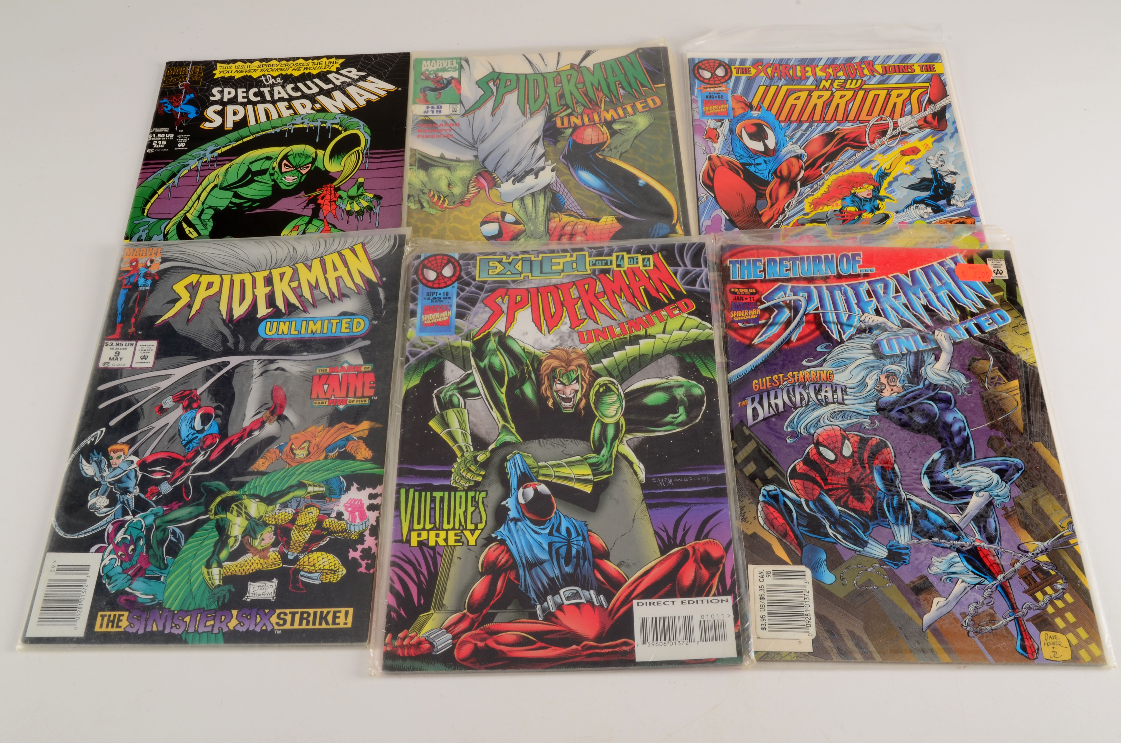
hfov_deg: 49.6
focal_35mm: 39
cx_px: 560
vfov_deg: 34.1
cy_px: 372
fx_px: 1212
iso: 100
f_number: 22
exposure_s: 1/160
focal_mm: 26
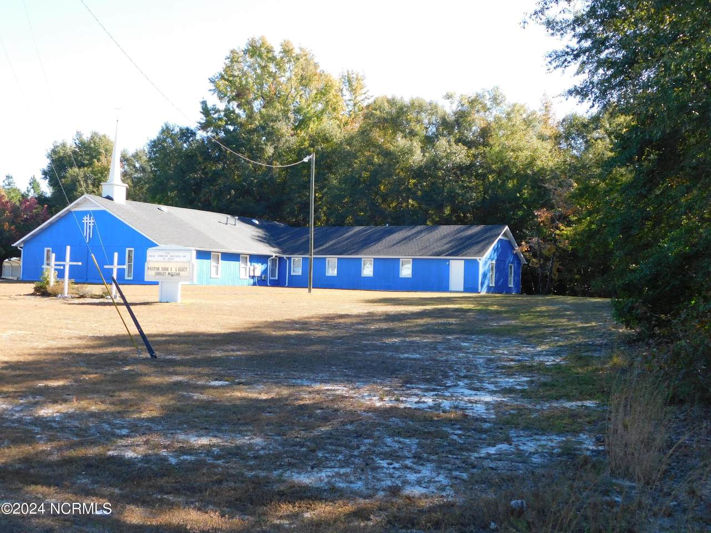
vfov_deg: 36.0
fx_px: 822
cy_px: 266
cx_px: 356
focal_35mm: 40
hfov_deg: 46.8
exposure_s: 1/200
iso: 125
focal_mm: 7.1
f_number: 3.6
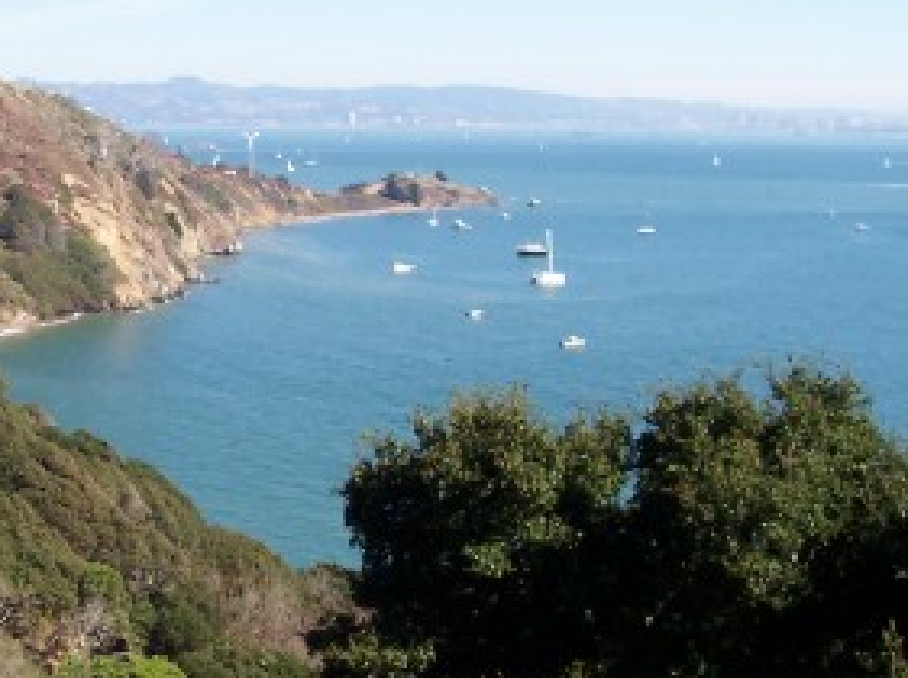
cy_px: 321
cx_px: 136
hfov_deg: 28.2
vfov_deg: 21.9
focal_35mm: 67
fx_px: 1755
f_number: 5.6
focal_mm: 5.6
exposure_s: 1/250
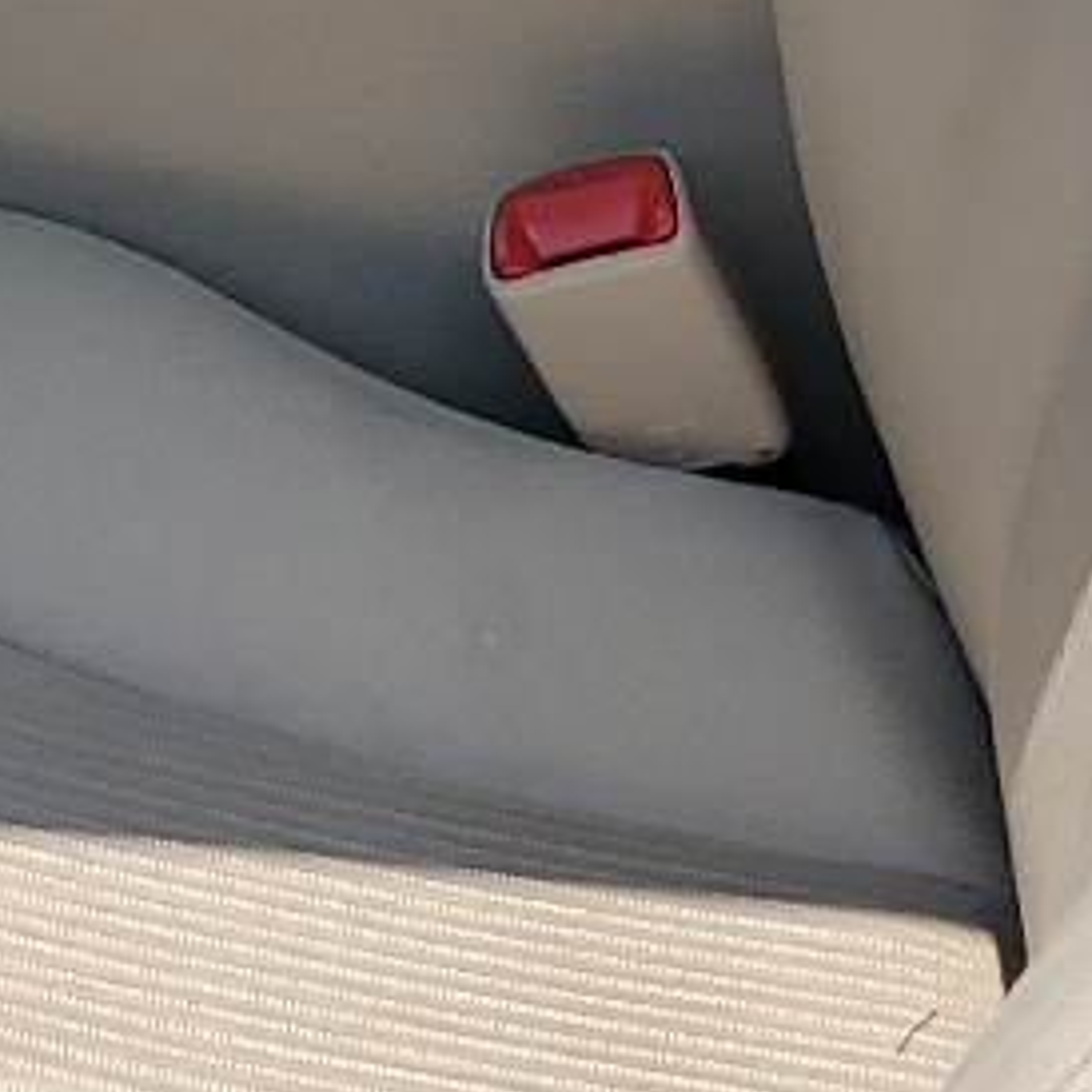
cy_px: -243
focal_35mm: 134
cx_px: -84
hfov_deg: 12.8
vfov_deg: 12.7
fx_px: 4783
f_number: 1.5
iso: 50
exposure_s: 1/2000
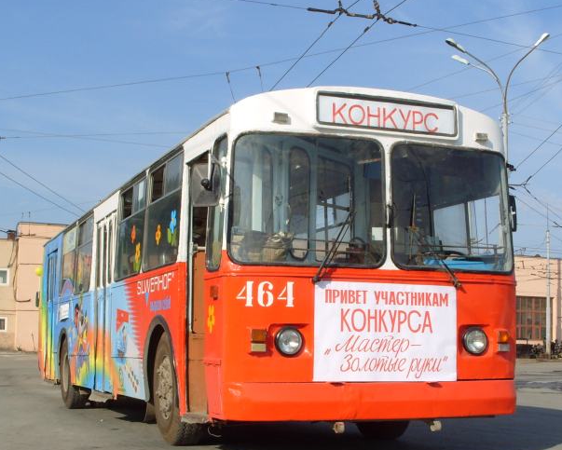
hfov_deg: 32.5
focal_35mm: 58
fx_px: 965
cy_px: 278
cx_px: 275
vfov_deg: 26.2
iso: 80
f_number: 6.8
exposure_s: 1/500
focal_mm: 7.8
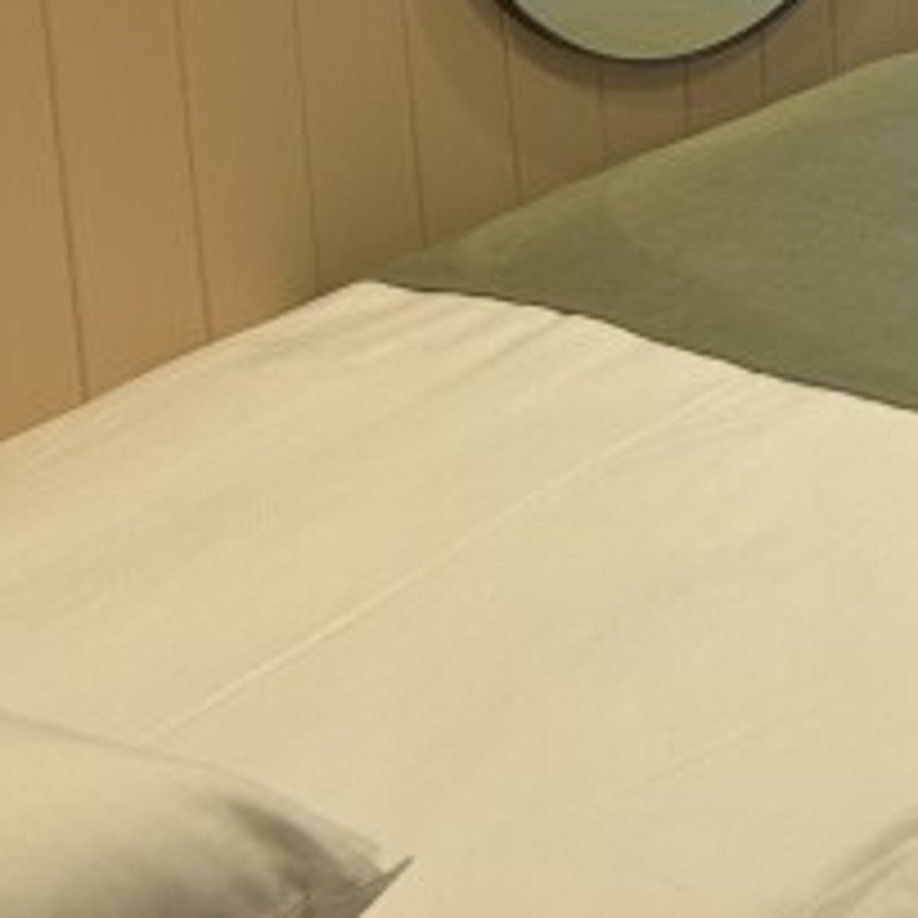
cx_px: 1503
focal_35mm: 90
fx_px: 2700
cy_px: -423
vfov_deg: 17.5
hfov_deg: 16.9
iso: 100
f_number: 1.5
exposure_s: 1/100
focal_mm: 5.7
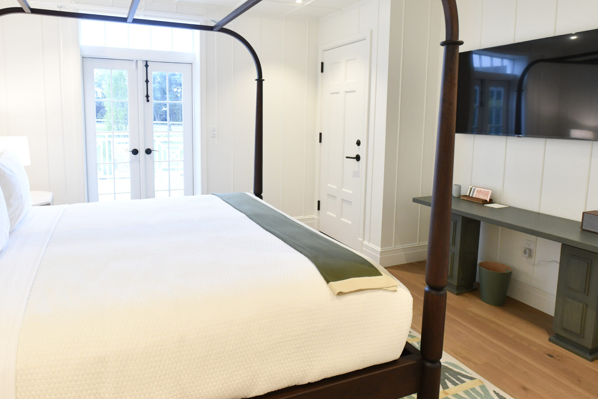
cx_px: 260
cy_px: 159
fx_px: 399
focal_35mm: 24
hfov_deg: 73.4
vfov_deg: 52.8
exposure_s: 1/80
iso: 1250
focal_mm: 17
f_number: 4.5
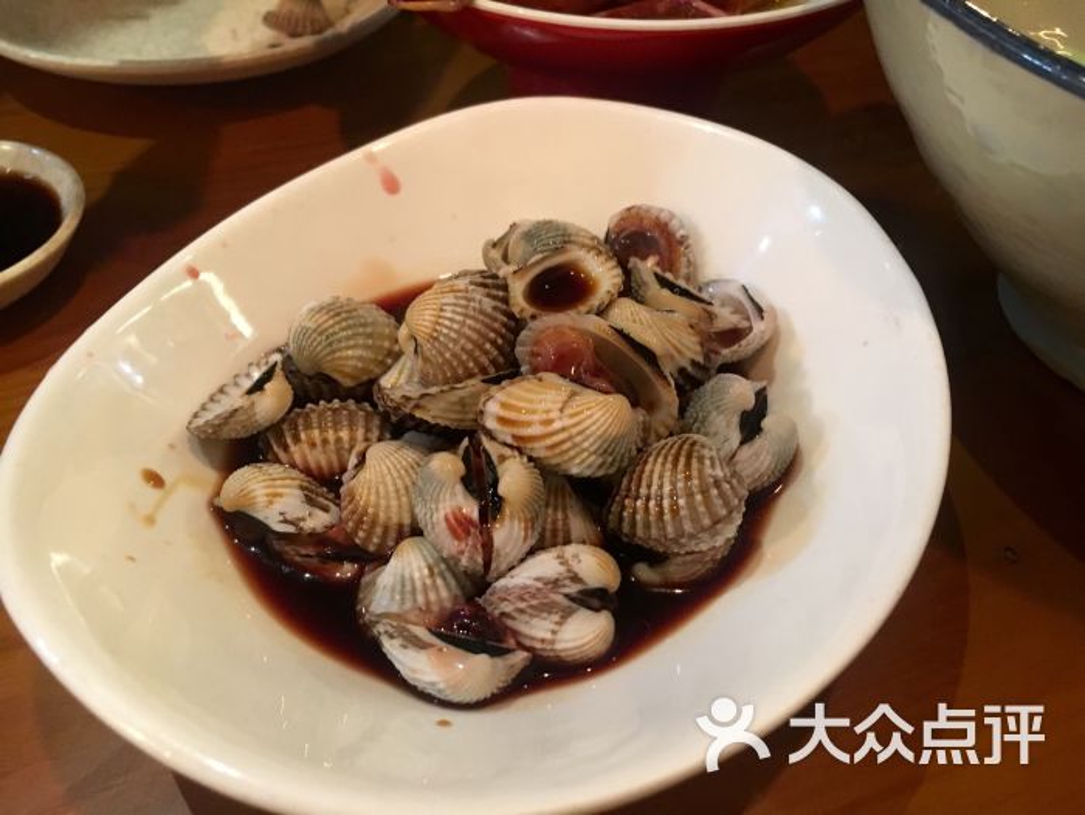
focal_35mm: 29
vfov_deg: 48.3
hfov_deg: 61.6
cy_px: 408
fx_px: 910
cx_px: 542
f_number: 2.2
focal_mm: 4.15
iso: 400
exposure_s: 1/17
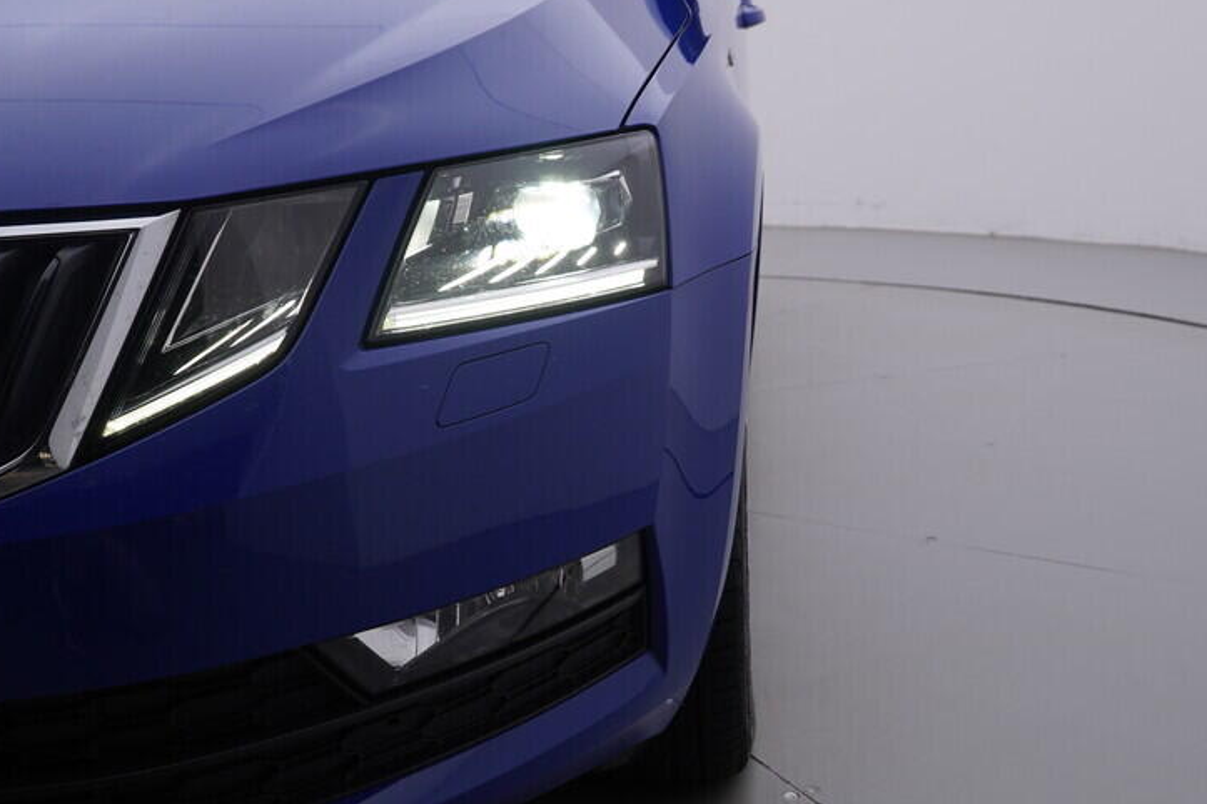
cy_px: 428
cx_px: 726
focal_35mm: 51
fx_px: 1710
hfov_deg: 38.7
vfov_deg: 26.5
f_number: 4.5
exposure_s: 1/100
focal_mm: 24
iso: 125
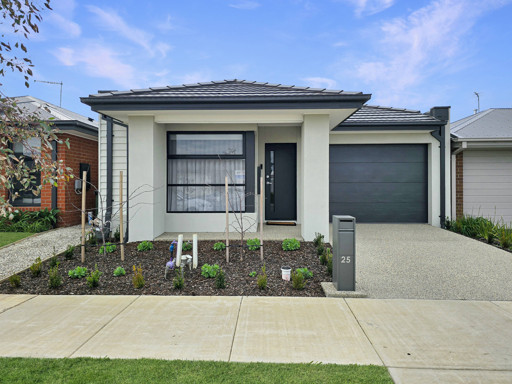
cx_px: 256
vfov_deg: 58.9
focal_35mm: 23
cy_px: 192
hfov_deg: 73.9
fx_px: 340
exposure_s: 1/796
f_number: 1.7
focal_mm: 6.3
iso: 12
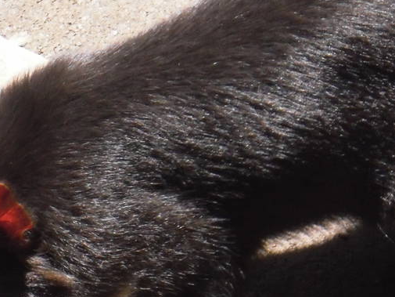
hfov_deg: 5.5
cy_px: 218
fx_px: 4120
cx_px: 19
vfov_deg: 4.1
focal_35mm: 361
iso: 100
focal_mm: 20.1
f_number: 5
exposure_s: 1/125
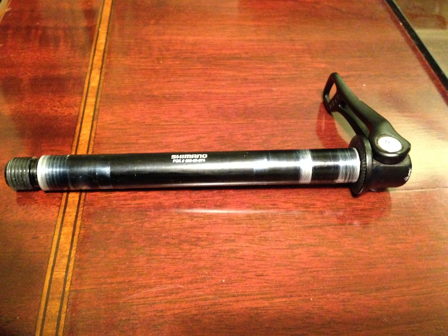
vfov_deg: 42.9
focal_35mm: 33
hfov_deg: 55.4
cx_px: 224
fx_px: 427
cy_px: 168
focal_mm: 4.12
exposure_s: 1/15
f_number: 2.4
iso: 500
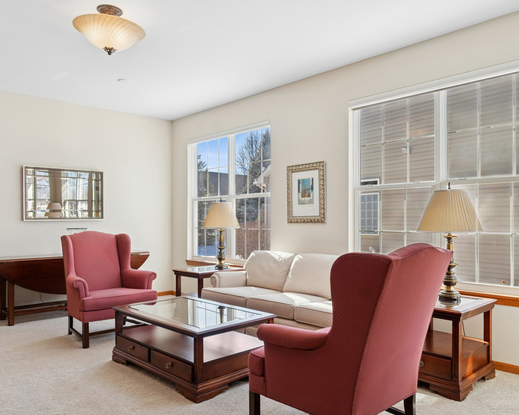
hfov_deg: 64.7
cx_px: 261
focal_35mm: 27
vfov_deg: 53.5
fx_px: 410
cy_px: 236
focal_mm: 13
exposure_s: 1/50
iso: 320
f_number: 8
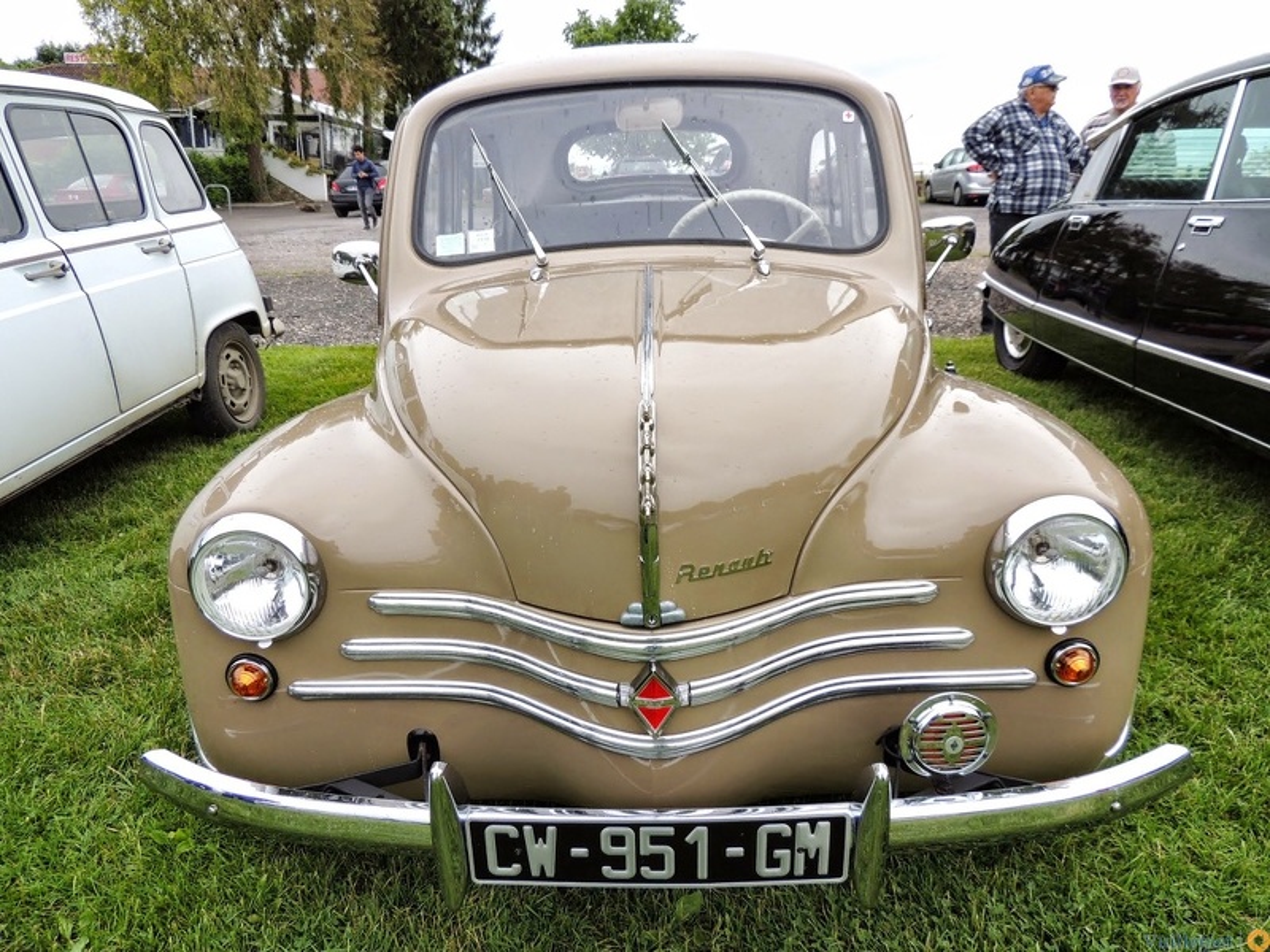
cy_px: 476
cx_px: 635
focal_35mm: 24
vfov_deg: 56.8
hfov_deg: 71.6
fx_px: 881
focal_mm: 4.3
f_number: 3
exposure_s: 1/500
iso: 100
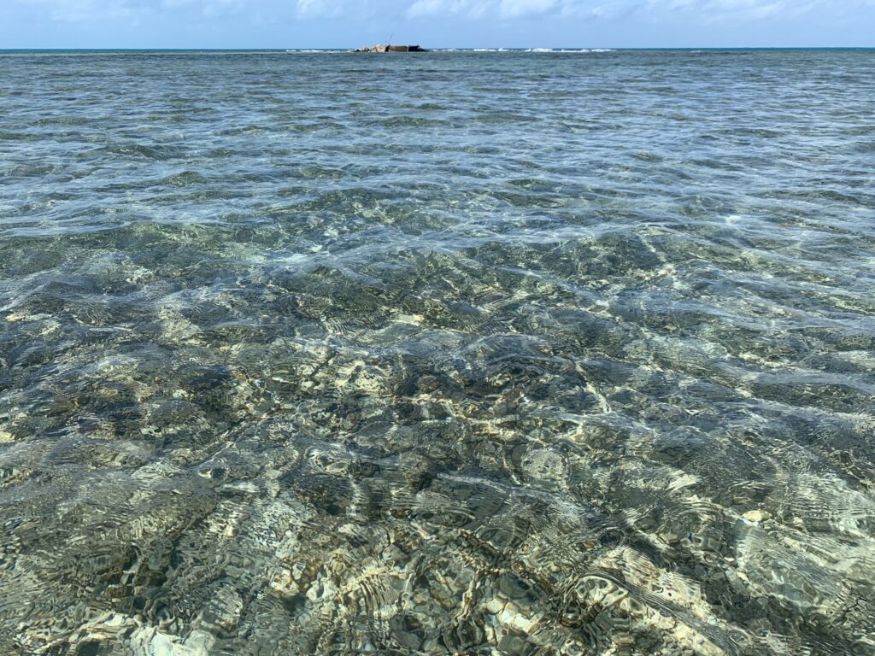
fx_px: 657
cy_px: 328
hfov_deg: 67.3
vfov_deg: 53.1
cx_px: 438
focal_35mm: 26
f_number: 1.8
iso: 25
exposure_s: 1/1992
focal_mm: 4.25
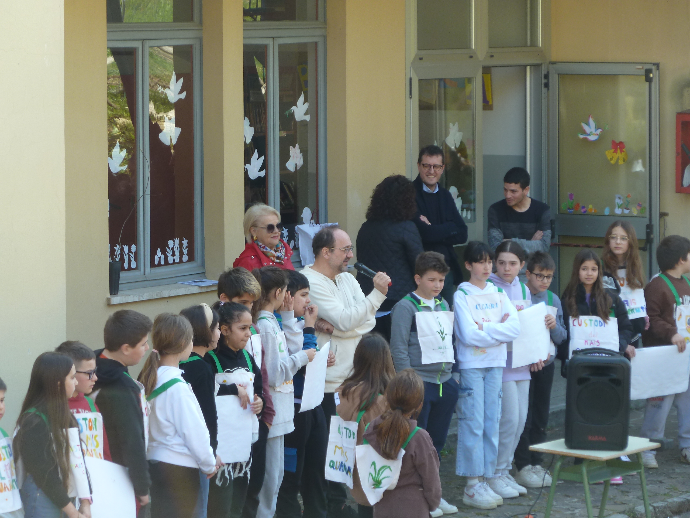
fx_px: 3149
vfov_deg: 9.4
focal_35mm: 158
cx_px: 345
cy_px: 259
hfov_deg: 12.5
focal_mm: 25.9
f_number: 4.5
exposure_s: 1/60
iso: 100
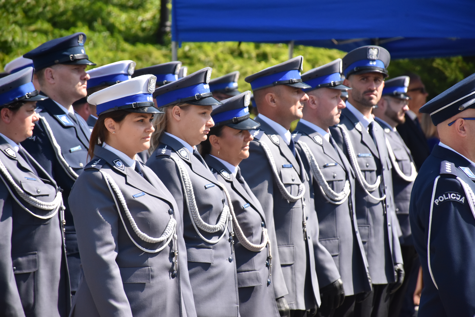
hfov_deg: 9.8
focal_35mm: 210
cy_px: 158
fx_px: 2771
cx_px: 238
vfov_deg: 6.5
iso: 800
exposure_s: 1/2000
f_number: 5.6
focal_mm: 140
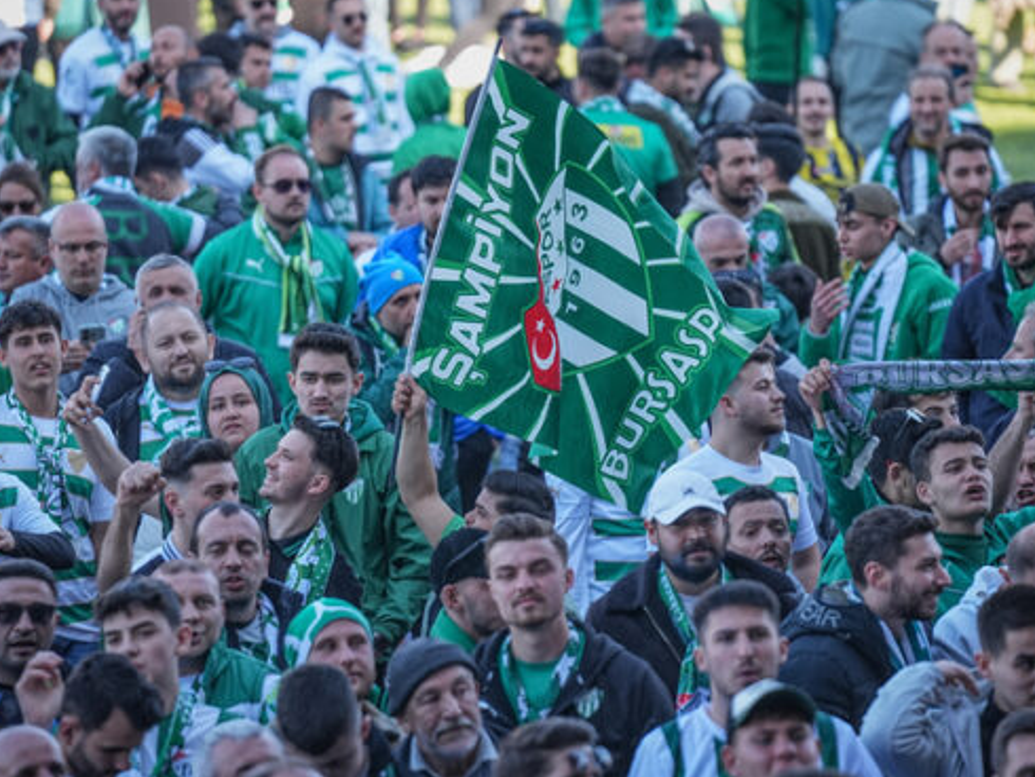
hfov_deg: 7.8
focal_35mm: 253
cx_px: 548
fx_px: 7568
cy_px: 372
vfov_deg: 5.9
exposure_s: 1/1000
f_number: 3.2
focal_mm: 200
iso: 500
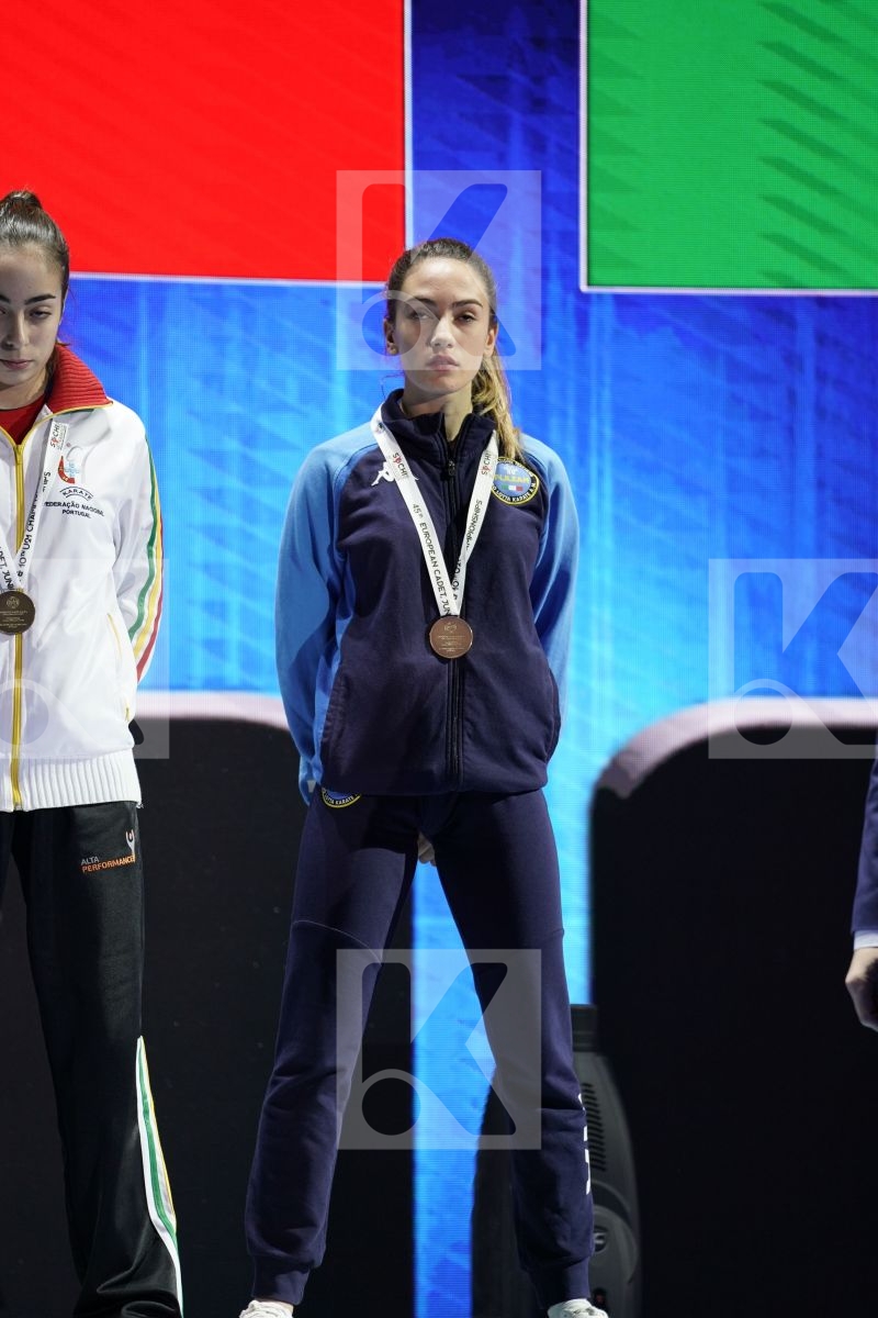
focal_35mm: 200
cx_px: 439
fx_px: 7316
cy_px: 659
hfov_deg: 6.9
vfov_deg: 10.3
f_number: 2.8
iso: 500
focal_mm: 200
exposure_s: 1/250
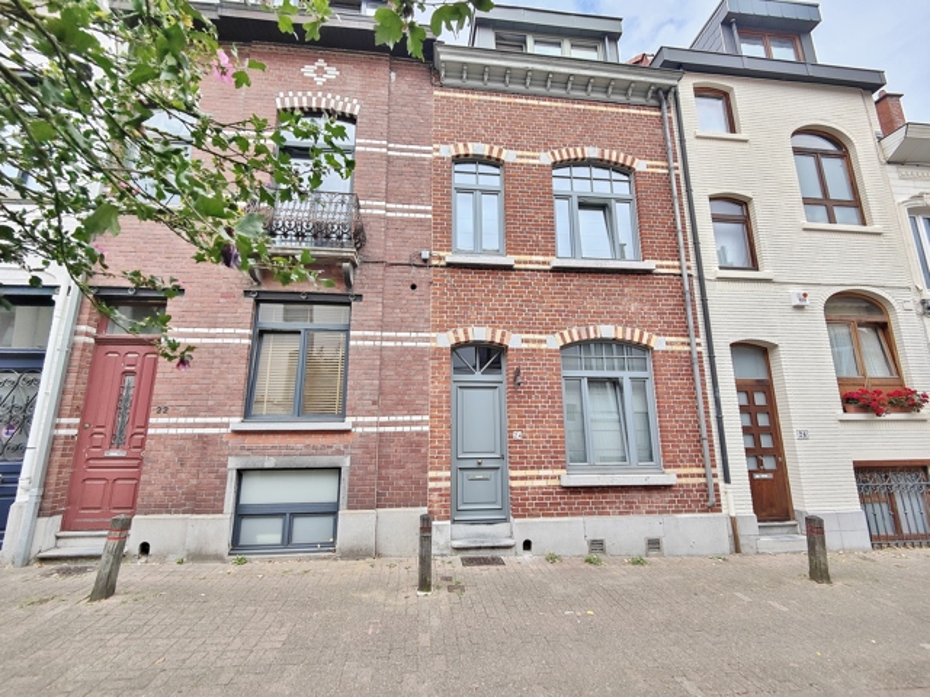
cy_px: 348
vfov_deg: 81.7
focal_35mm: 15
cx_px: 465
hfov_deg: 98.2
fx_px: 403
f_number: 2.2
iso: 200
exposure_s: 1/1240
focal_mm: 3.5
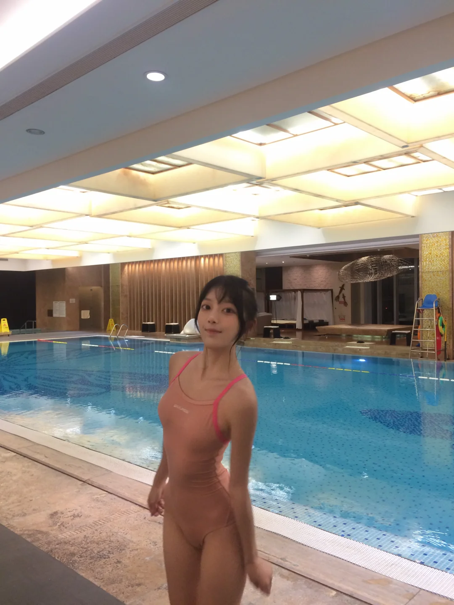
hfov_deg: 48.2
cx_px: 227
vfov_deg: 61.7
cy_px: 302
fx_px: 507
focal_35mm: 29
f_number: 2.2
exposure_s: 1/33
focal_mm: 4.15
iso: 125
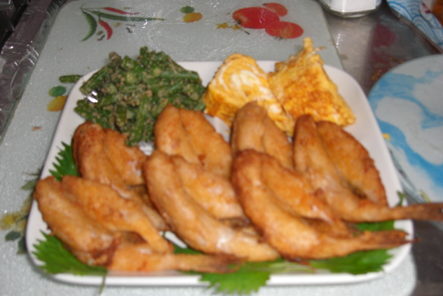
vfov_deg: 33.4
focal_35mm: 40
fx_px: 492
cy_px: 151
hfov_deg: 48.4
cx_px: 224
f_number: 2.8
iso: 200
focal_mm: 7.9
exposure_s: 1/30
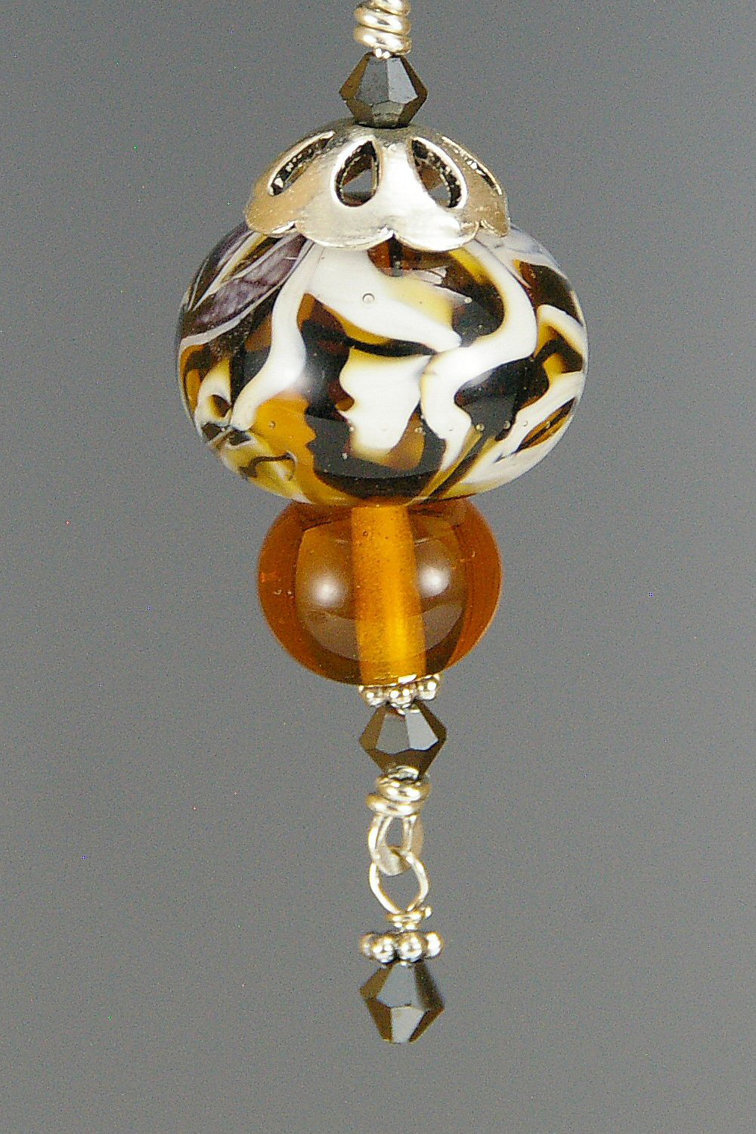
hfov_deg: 6.2
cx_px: 378
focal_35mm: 222
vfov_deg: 9.3
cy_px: 567
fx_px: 6992
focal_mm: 148
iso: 1600
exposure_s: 1/90
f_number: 16
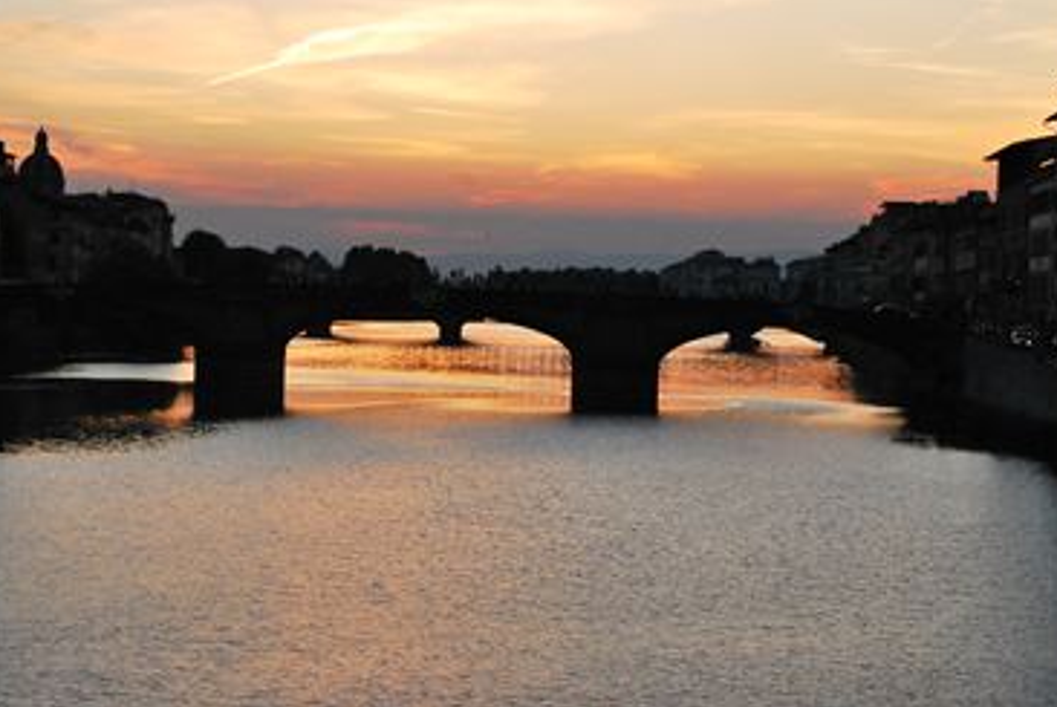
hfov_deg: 24.7
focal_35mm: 82
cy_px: 229
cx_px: 384
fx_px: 2410
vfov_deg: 16.7
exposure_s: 1/100
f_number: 11
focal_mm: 40
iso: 800
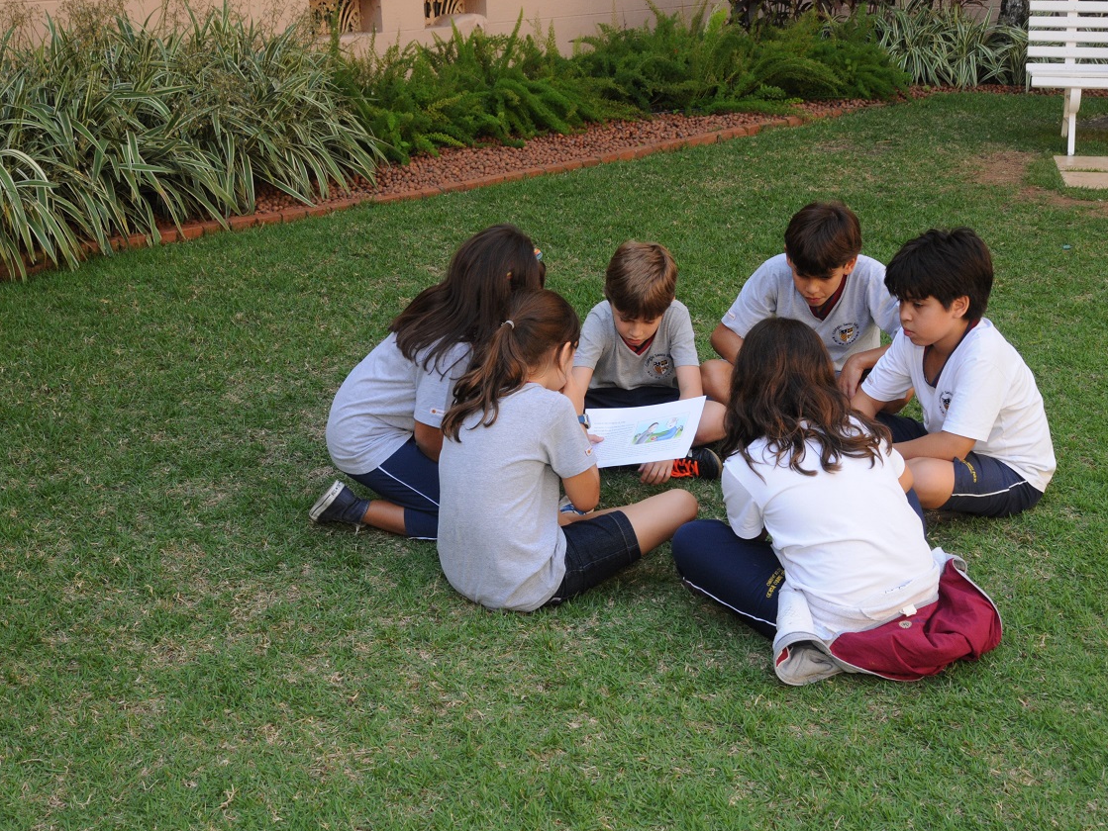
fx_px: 1697
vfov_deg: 27.5
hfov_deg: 36.1
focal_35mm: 53
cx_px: 598
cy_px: 414
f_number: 10
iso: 640
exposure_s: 1/160
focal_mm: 32
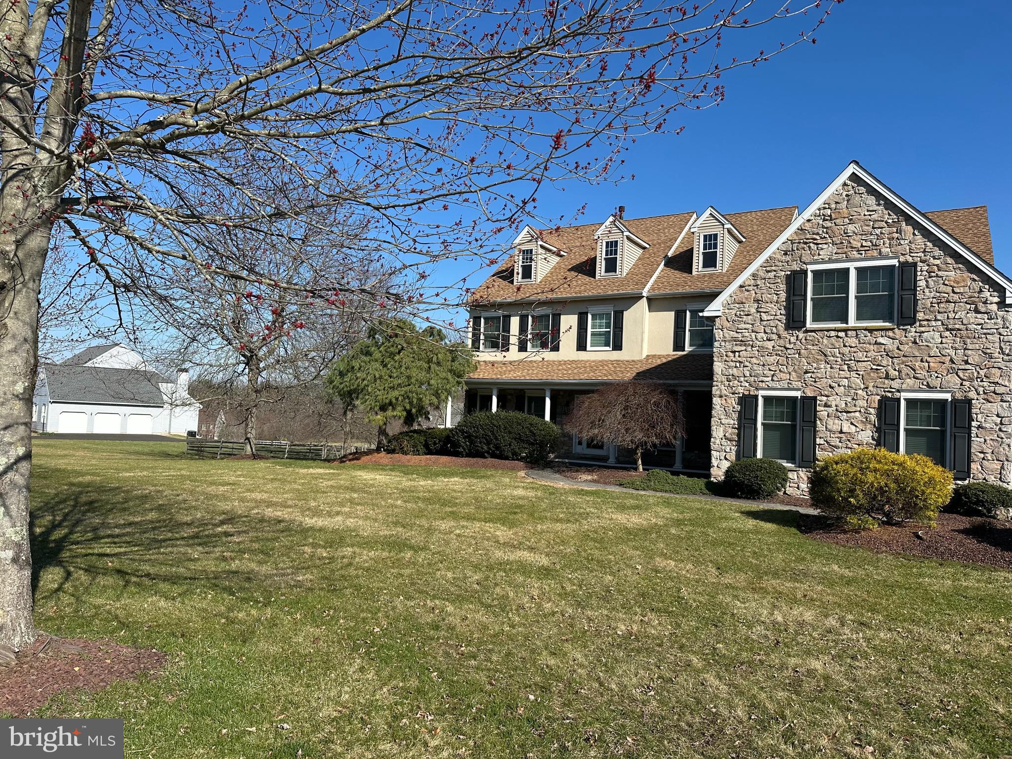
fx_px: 702
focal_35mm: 24
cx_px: 506
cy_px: 380
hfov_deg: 71.6
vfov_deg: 56.8
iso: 80
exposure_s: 1/4348
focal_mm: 6.86
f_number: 1.78
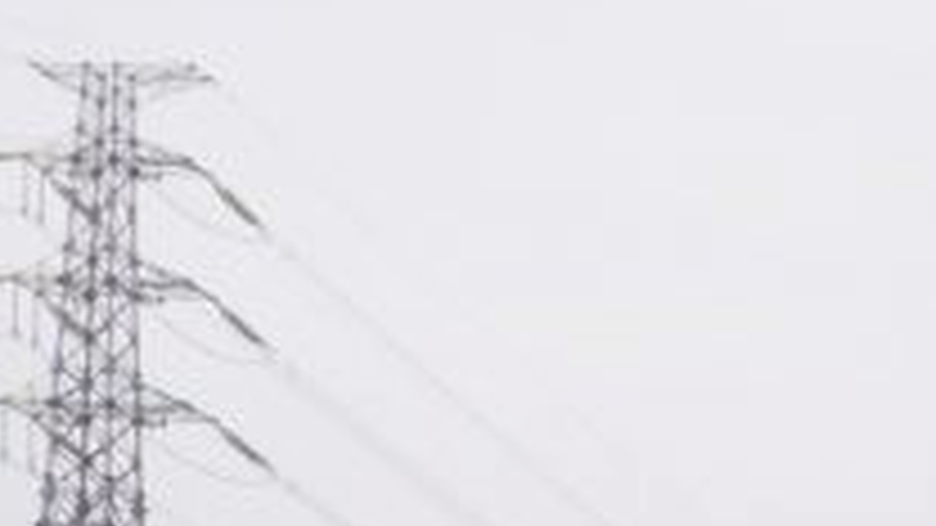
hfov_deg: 14.7
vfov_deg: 8.5
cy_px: 1436
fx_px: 3078
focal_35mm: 124
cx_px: 1791
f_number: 8
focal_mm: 16
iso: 100
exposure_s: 1/125
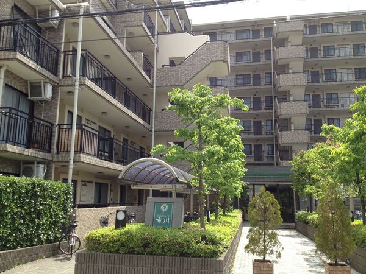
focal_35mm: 35
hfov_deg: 52.6
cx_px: 183
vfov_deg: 40.7
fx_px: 370
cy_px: 137
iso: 50
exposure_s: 1/642
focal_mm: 4.28
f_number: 2.4
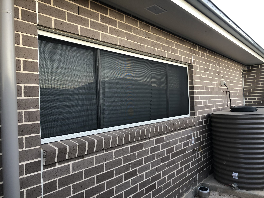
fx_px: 214
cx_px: 132
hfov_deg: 63.4
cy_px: 99
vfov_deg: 49.7
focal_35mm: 28
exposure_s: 1/30
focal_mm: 4
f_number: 1.8
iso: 25
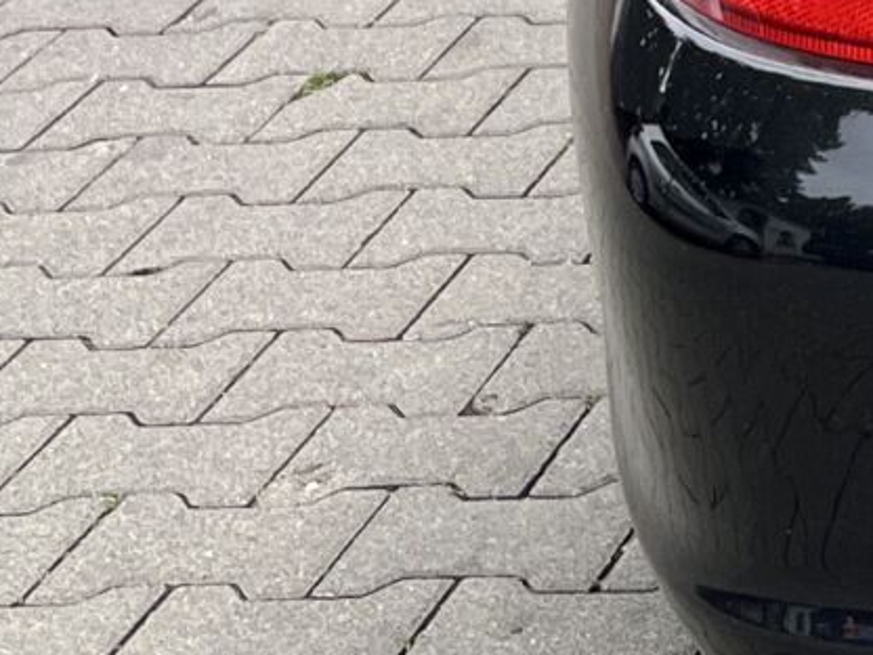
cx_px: 2000
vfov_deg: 8.8
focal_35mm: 160
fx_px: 4035
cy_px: -573
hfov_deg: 10.8
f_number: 1.6
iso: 50
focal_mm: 5.1
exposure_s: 1/1199
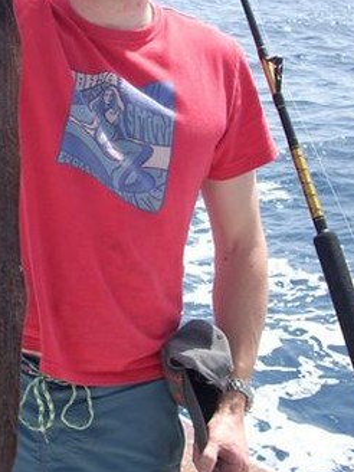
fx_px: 968
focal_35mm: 71
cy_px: 193
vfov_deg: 27.4
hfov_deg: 20.6
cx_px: 105
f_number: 5.6
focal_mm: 6.2
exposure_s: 1/149
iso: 64
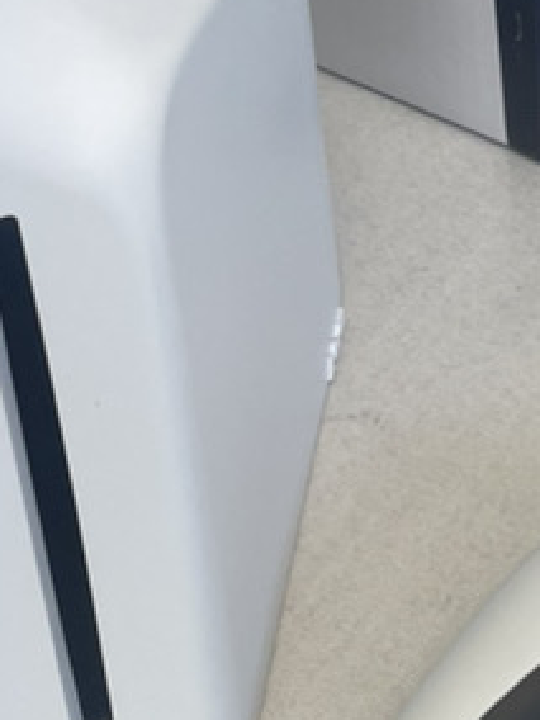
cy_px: -119
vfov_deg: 17.2
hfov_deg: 13.1
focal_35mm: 110
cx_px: 646
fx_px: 2288
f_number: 1.6
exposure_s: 1/100
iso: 50
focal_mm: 4.2
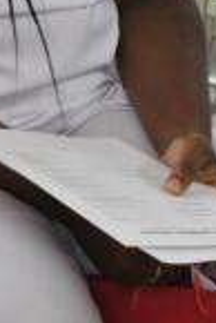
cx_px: 30
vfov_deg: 4.2
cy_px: -149
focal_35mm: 492
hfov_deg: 2.8
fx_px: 4415
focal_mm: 95
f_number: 8
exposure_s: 1/60
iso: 1000
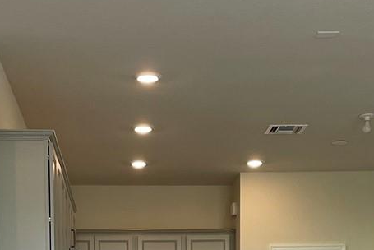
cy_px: 430
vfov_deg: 13.2
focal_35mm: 95
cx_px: 148
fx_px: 988
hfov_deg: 21.4
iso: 50
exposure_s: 1/120
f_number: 1.6
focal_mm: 4.2
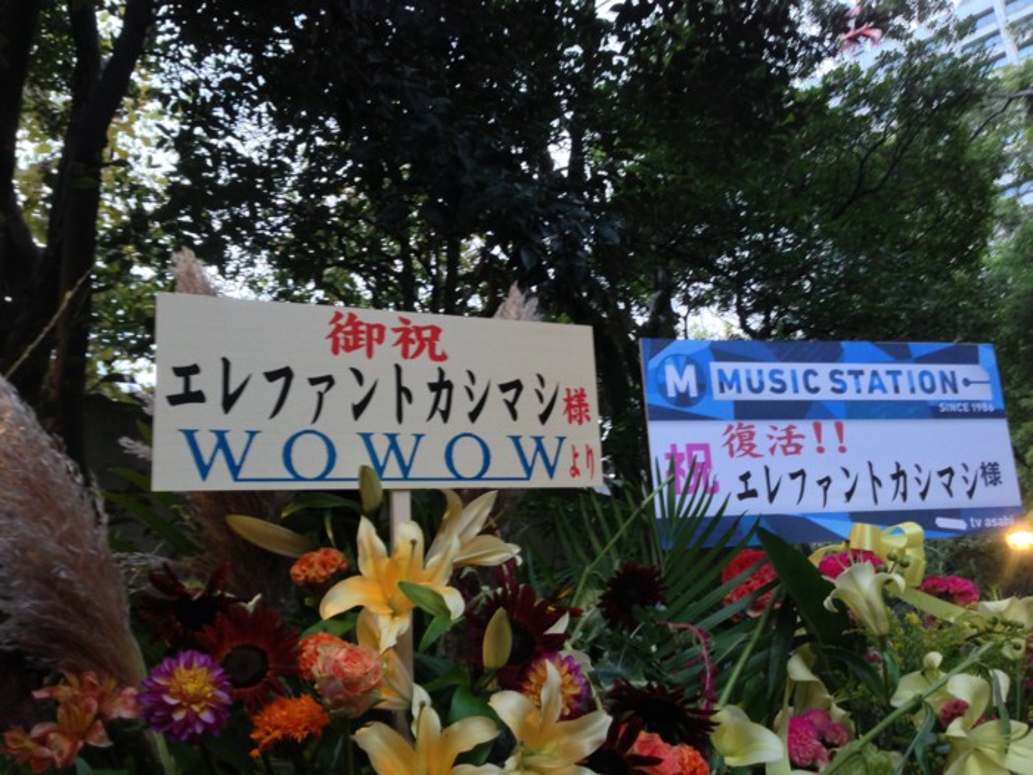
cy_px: 388
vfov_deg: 42.9
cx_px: 516
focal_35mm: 33
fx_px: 985
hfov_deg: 55.4
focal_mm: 4.13
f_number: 2.4
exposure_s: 1/20
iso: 200
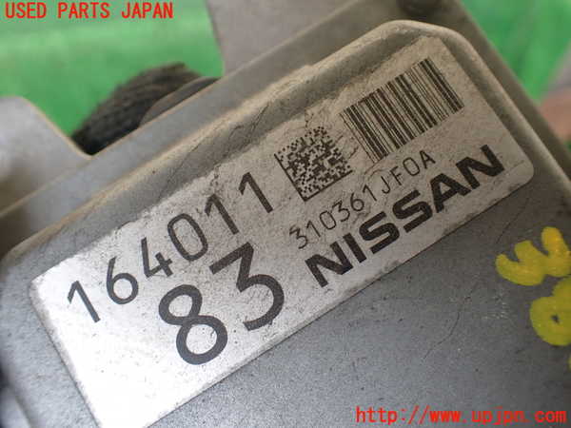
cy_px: 214
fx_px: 495
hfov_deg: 60.0
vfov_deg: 46.8
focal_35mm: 30
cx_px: 286
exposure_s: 1/125
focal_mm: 5.4
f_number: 2.3
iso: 160
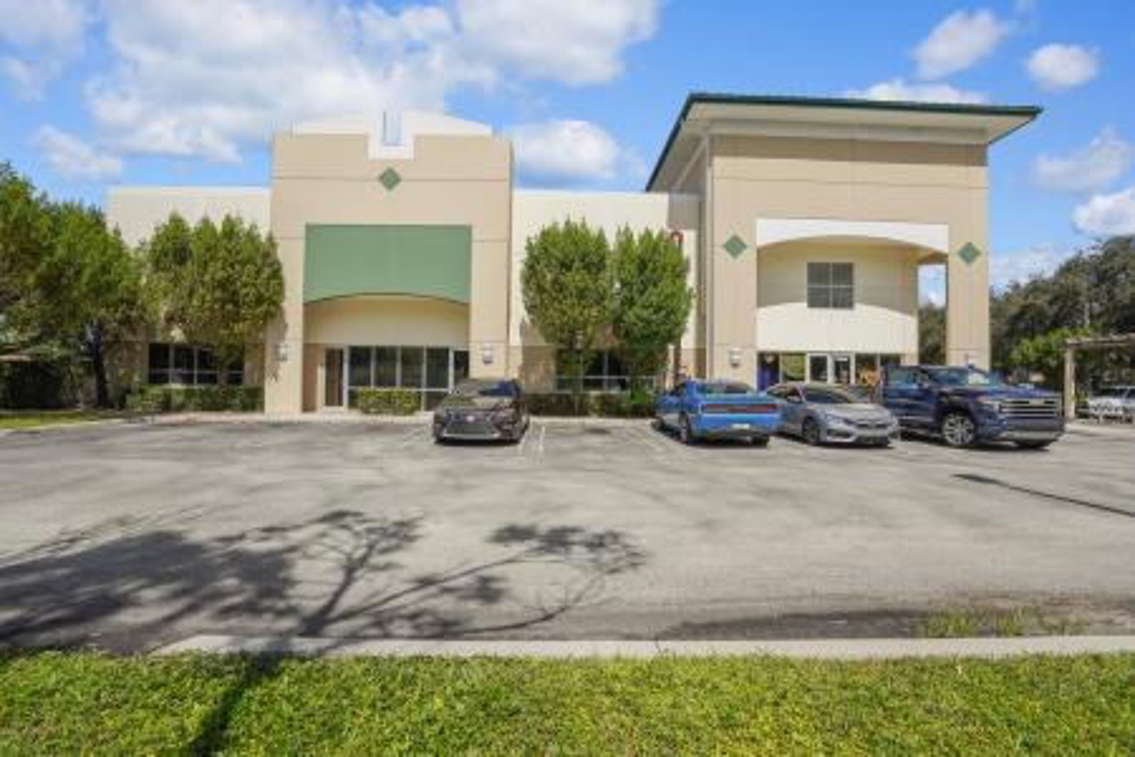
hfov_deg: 96.7
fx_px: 504
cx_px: 568
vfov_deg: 73.7
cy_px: 378
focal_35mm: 16
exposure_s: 1/2500
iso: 800
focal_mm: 16
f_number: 9
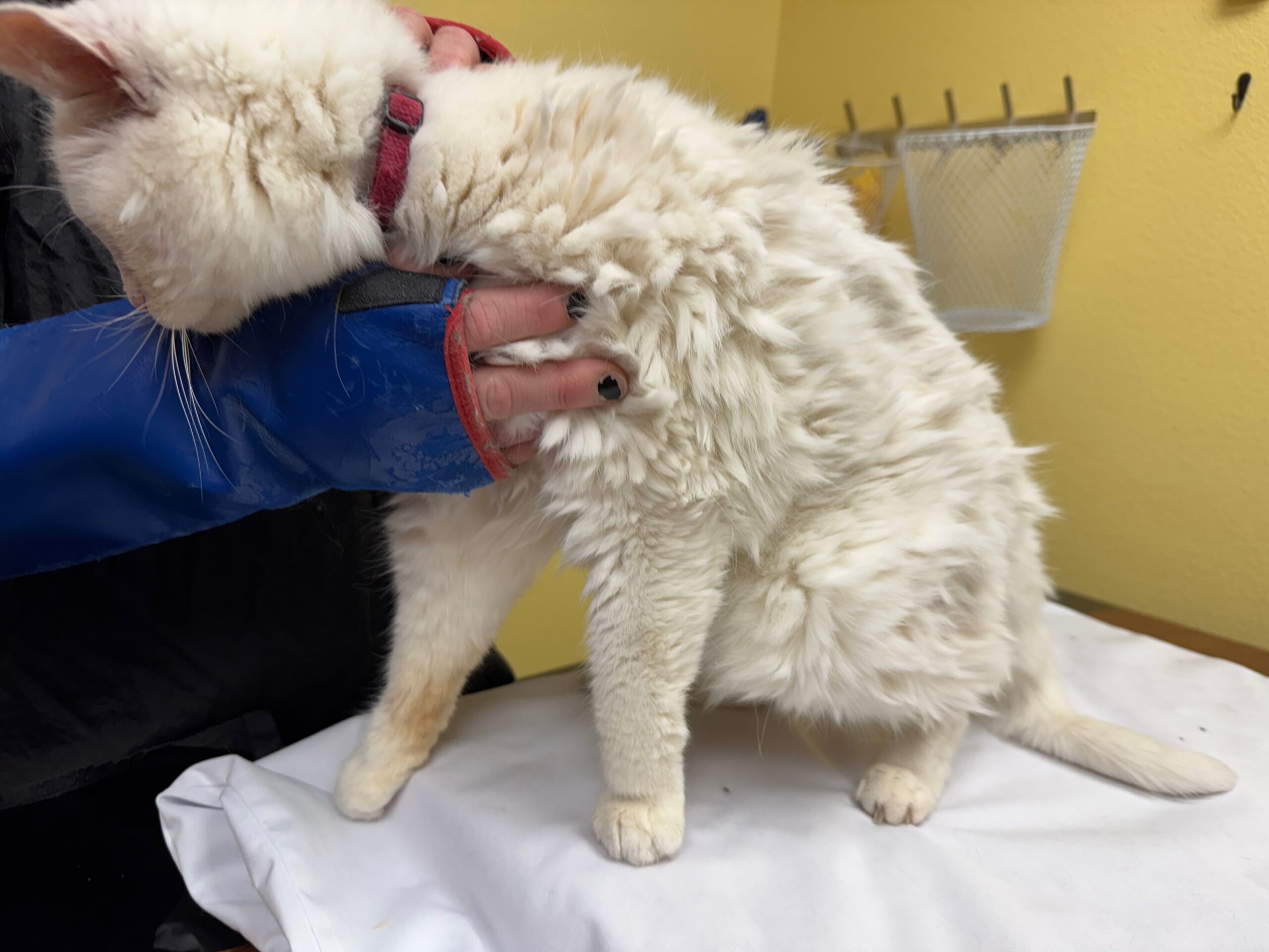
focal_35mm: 24
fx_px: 880
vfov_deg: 56.8
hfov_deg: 71.6
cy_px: 476
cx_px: 634
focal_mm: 6.76
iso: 64
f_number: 1.78
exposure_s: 1/120
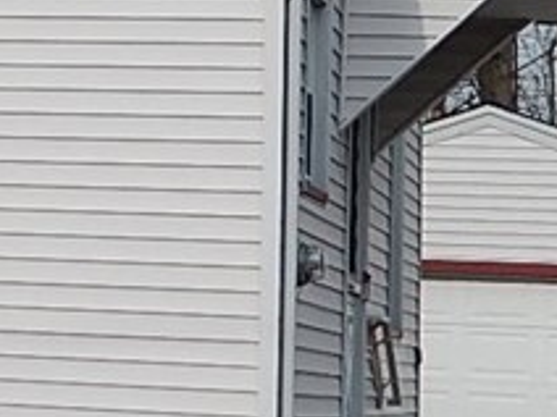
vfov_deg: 7.5
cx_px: -470
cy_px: -31
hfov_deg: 9.5
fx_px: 3186
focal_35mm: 198
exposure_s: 1/1000
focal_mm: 7.3
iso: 125
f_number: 4.2
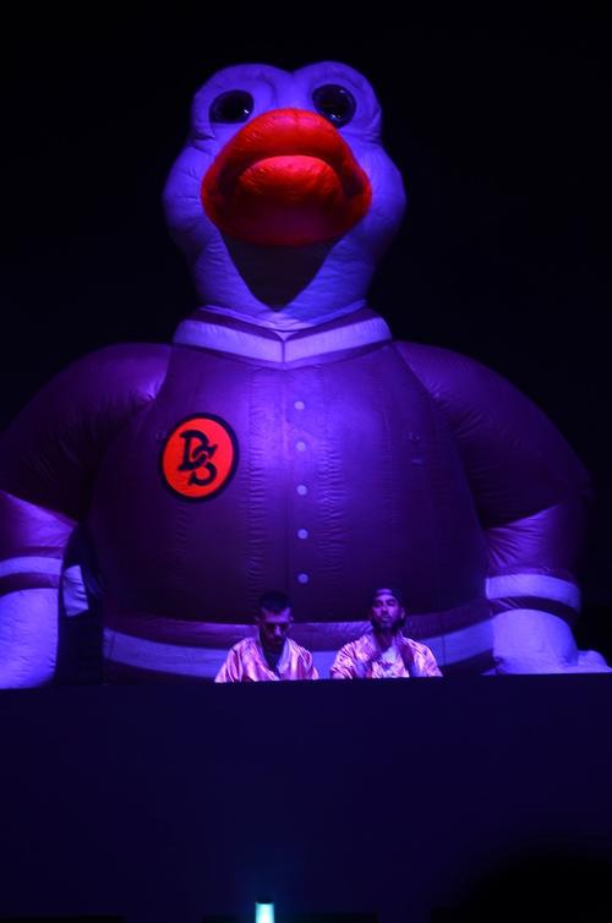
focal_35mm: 210
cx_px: 306
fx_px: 5374
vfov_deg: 9.8
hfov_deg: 6.5
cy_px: 462
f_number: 2.8
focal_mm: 140
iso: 400
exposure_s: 1/40
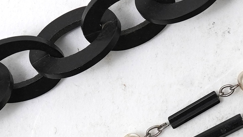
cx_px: 386
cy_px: 217
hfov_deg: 9.4
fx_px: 1437
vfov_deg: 5.4
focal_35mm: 223
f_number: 18
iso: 320
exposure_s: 1/125
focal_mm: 30
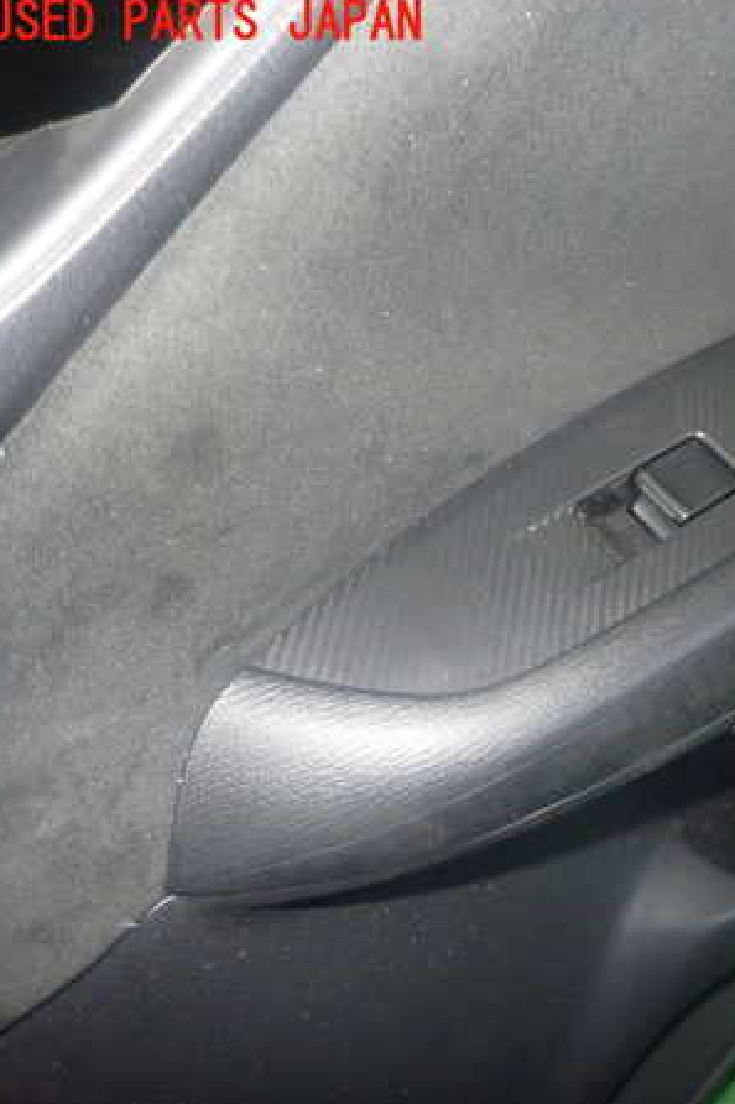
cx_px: 715
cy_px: 550
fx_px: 1073
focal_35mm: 35
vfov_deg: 54.5
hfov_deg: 34.8
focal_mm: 4.5
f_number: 5.6
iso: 800
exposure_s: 1/30
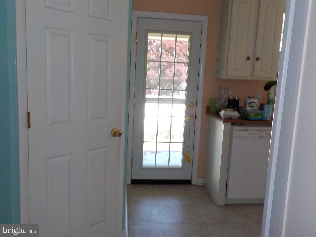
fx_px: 274
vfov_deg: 46.8
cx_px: 158
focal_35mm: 30
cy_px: 118
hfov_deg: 60.0
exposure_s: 1/60
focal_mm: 4.1
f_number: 3.3
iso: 125
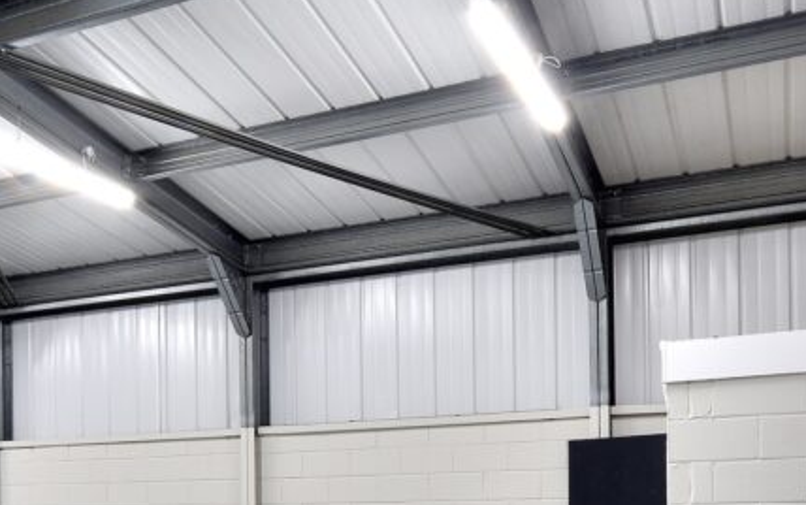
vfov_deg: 33.0
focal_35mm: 38
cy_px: 372
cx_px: 347
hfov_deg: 51.4
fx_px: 835
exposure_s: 1/4
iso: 100
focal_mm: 8
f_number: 10
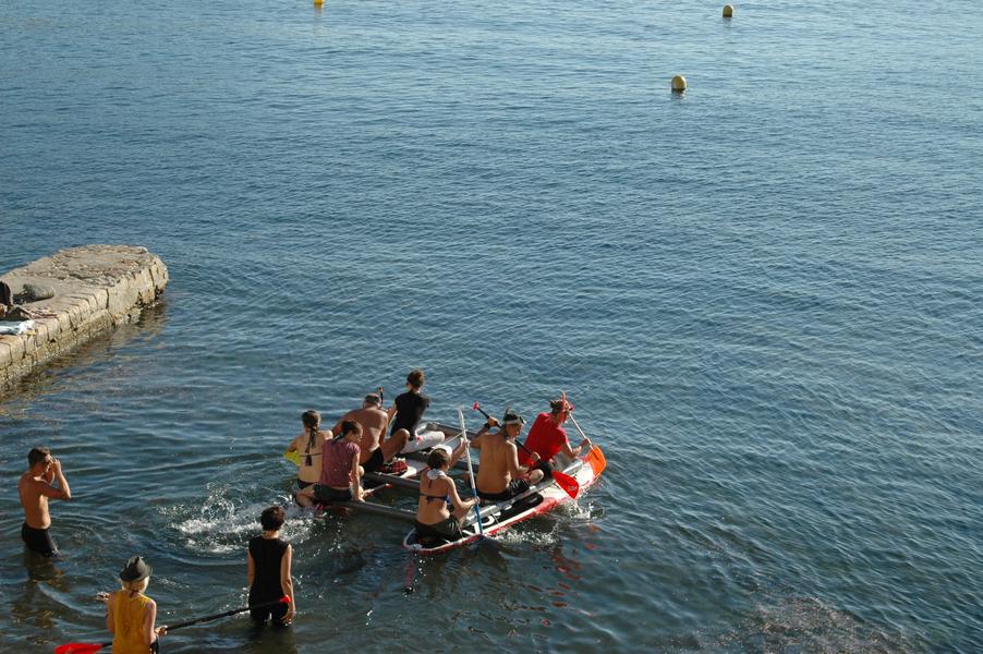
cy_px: 327
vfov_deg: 18.2
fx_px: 2046
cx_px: 492
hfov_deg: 27.0
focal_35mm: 75
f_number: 10
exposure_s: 1/400
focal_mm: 50
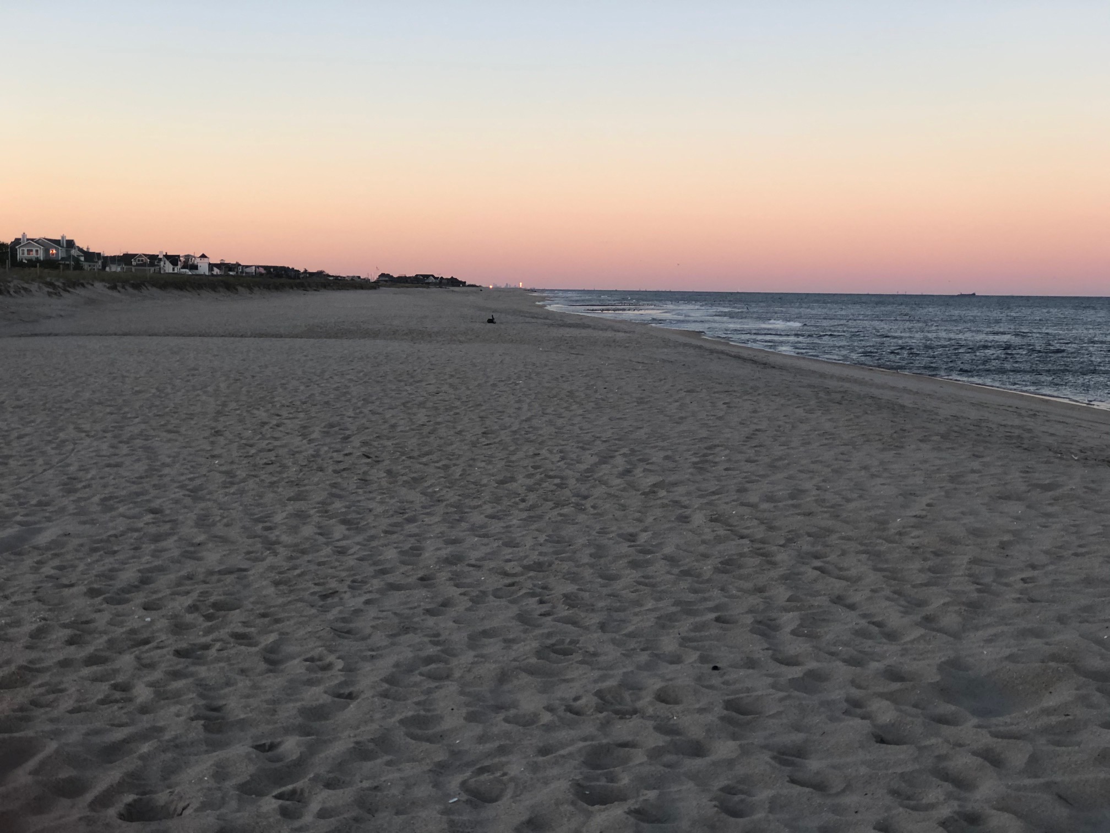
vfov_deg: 25.7
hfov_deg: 33.8
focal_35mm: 57
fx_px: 1828
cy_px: 416
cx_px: 555
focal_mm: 6.6
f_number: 2.8
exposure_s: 1/40
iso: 20
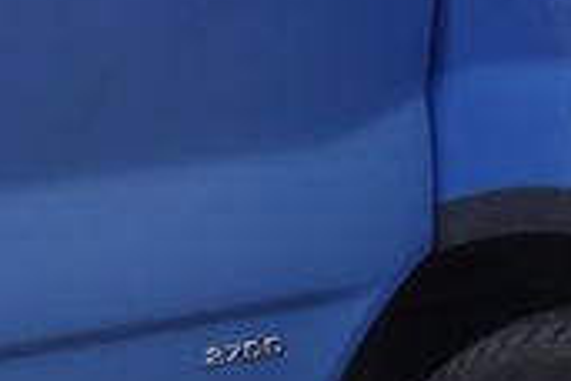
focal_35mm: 168
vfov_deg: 8.1
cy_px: -35
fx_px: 2664
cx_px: 100
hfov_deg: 12.2
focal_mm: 10.4
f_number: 8
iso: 125
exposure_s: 1/30
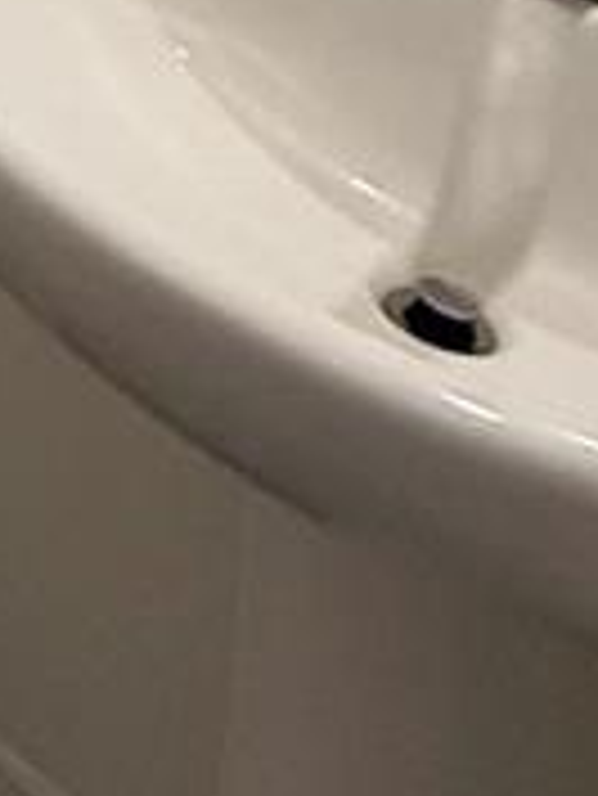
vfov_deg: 15.5
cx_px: -665
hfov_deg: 13.1
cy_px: -895
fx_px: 2186
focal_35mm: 95
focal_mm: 2.22
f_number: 2.2
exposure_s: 1/120
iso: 250
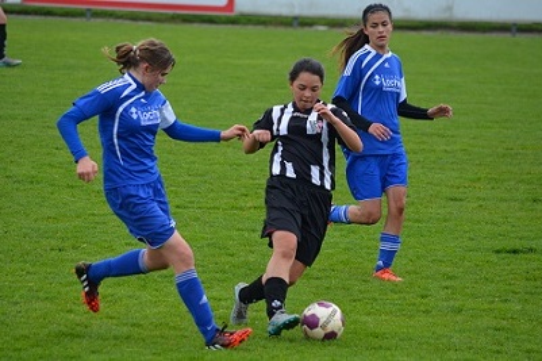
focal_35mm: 300
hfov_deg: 6.9
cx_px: 271
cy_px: 180
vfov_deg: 4.6
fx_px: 4515
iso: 560
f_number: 5
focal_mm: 200
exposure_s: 1/1000
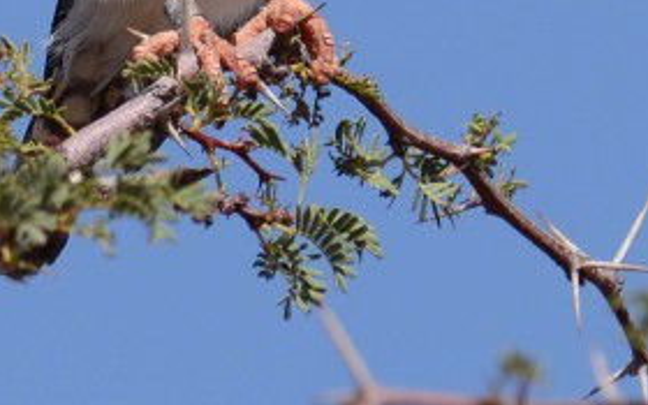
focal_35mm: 1490
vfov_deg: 0.9
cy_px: -119
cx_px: -39
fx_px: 26314
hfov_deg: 1.4
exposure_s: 1/1600
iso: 400
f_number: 8
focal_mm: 400
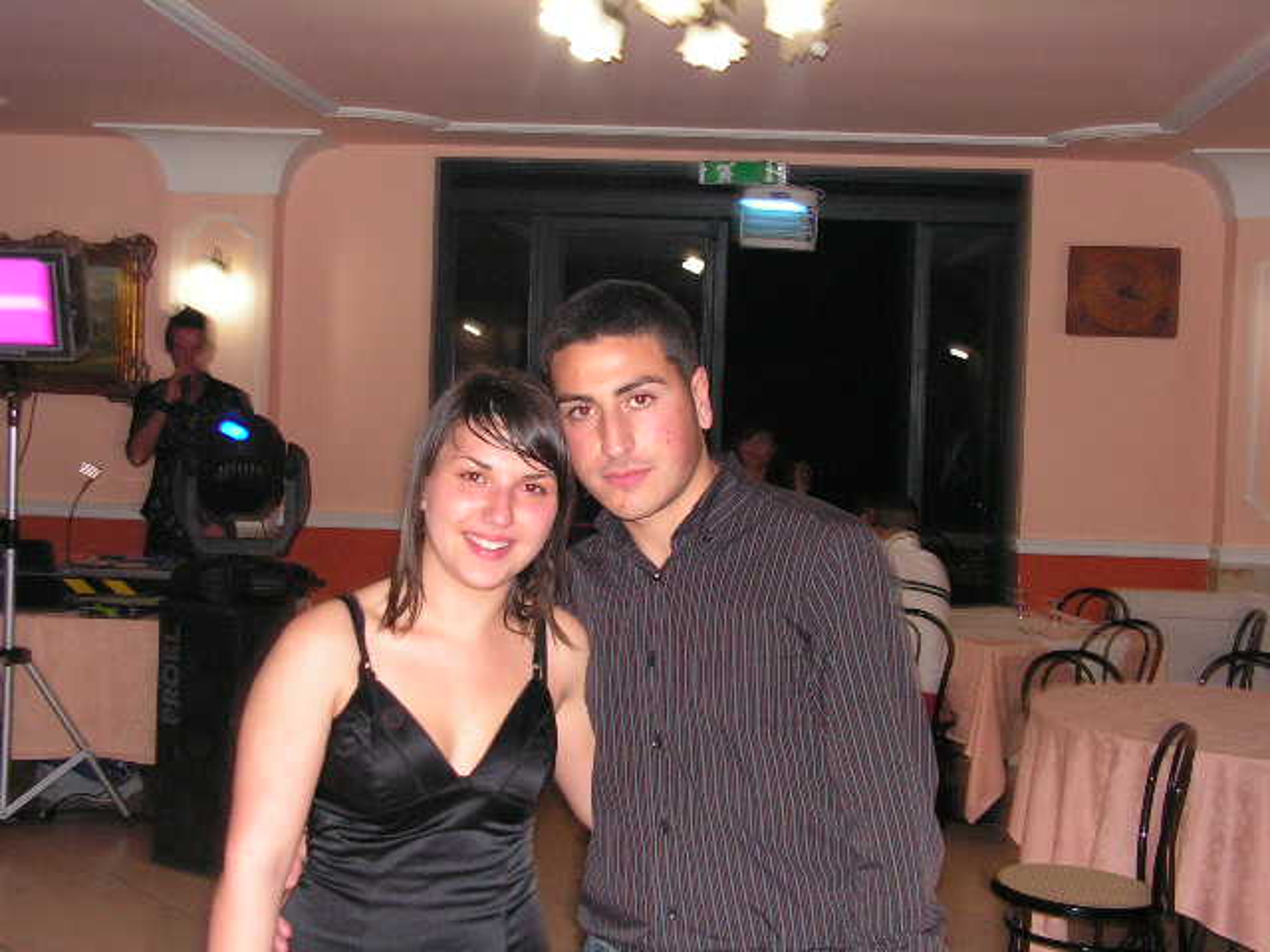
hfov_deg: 41.2
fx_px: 1688
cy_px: 476
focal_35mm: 46
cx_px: 635
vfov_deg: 31.5
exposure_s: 1/40
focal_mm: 7.8
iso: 200
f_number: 3.2
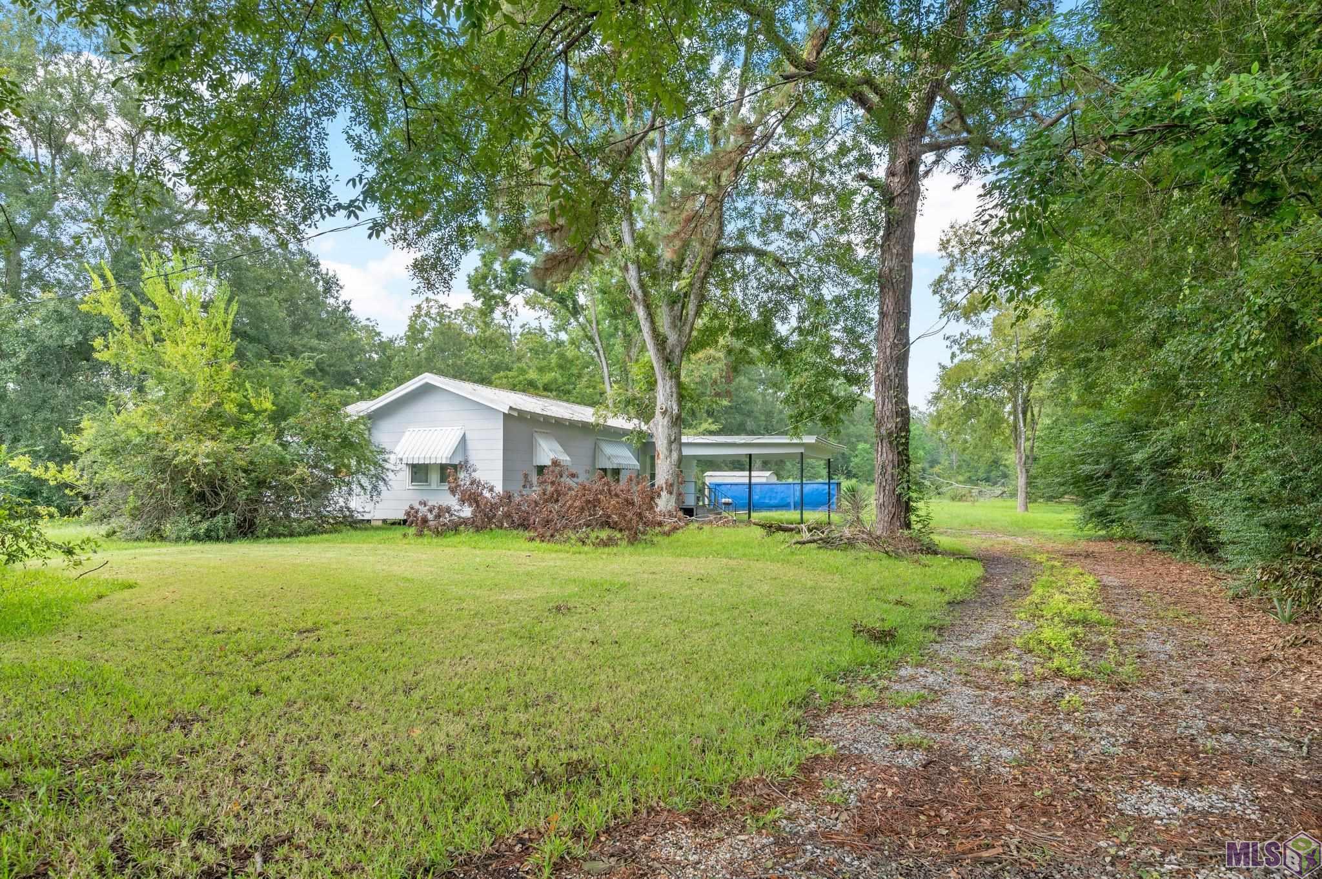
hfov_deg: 82.6
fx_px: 752
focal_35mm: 20
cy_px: 440
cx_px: 661
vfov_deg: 60.6
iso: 640
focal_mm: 20.5
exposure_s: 1/320
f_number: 8
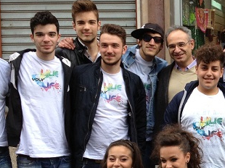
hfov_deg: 17.9
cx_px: 260
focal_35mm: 105
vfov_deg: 14.0
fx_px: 682
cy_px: 117
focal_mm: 4.28
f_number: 2.4
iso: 50
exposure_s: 1/241
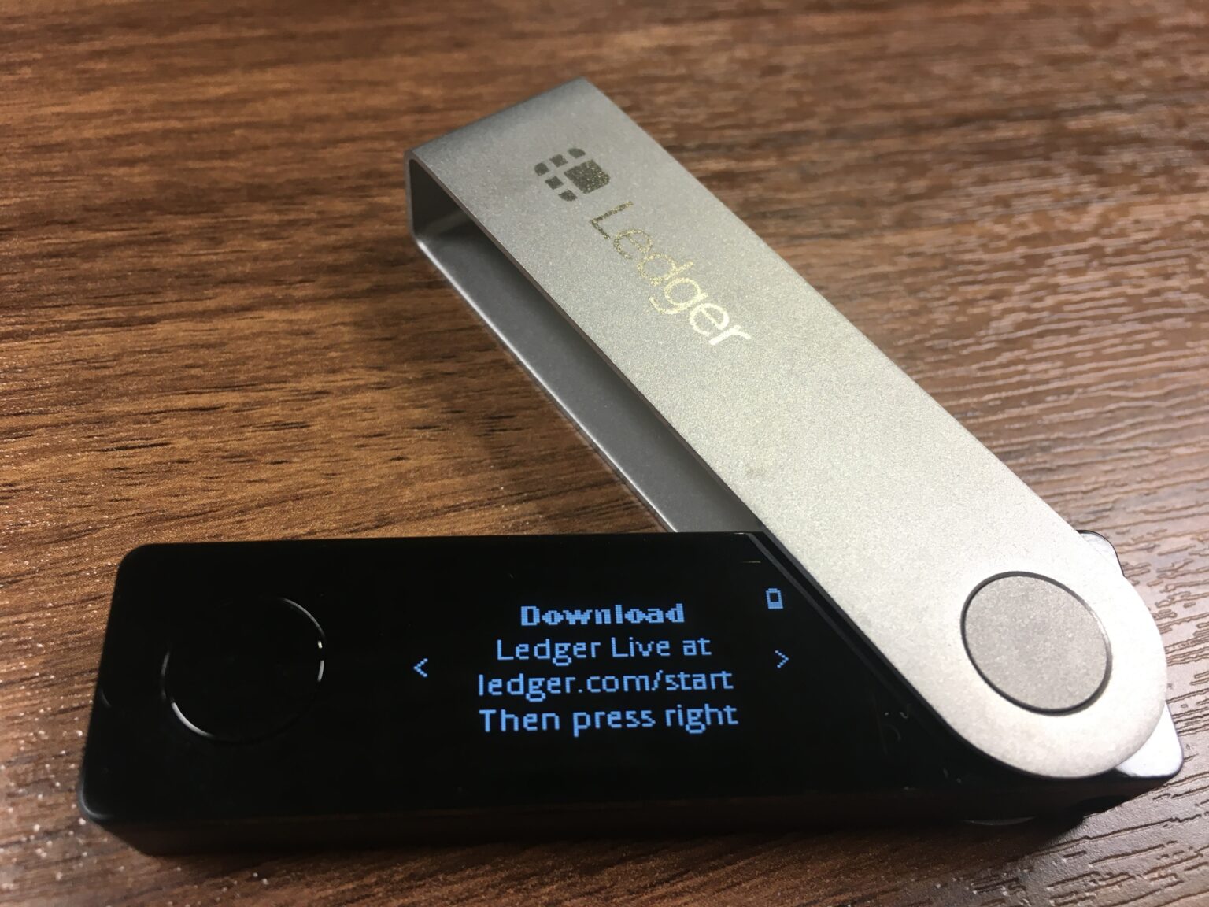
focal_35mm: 29
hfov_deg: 61.7
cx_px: 604
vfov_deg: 48.2
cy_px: 454
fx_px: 1013
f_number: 2.2
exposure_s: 1/33
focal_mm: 4.15
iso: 64
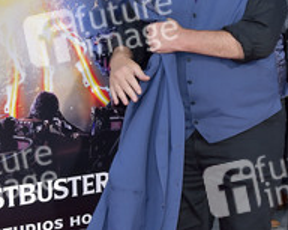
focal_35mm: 94
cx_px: 145
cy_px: 107
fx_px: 800
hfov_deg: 20.4
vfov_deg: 16.3
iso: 320
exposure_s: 1/250
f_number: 7.1
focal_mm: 48
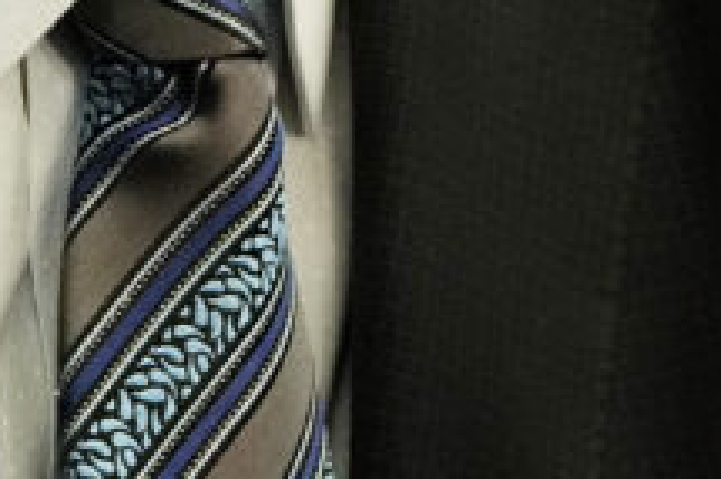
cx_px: 439
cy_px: -807
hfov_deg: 1.8
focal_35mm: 1144
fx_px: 22894
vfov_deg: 1.2
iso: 3200
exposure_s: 1/250
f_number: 5
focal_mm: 137
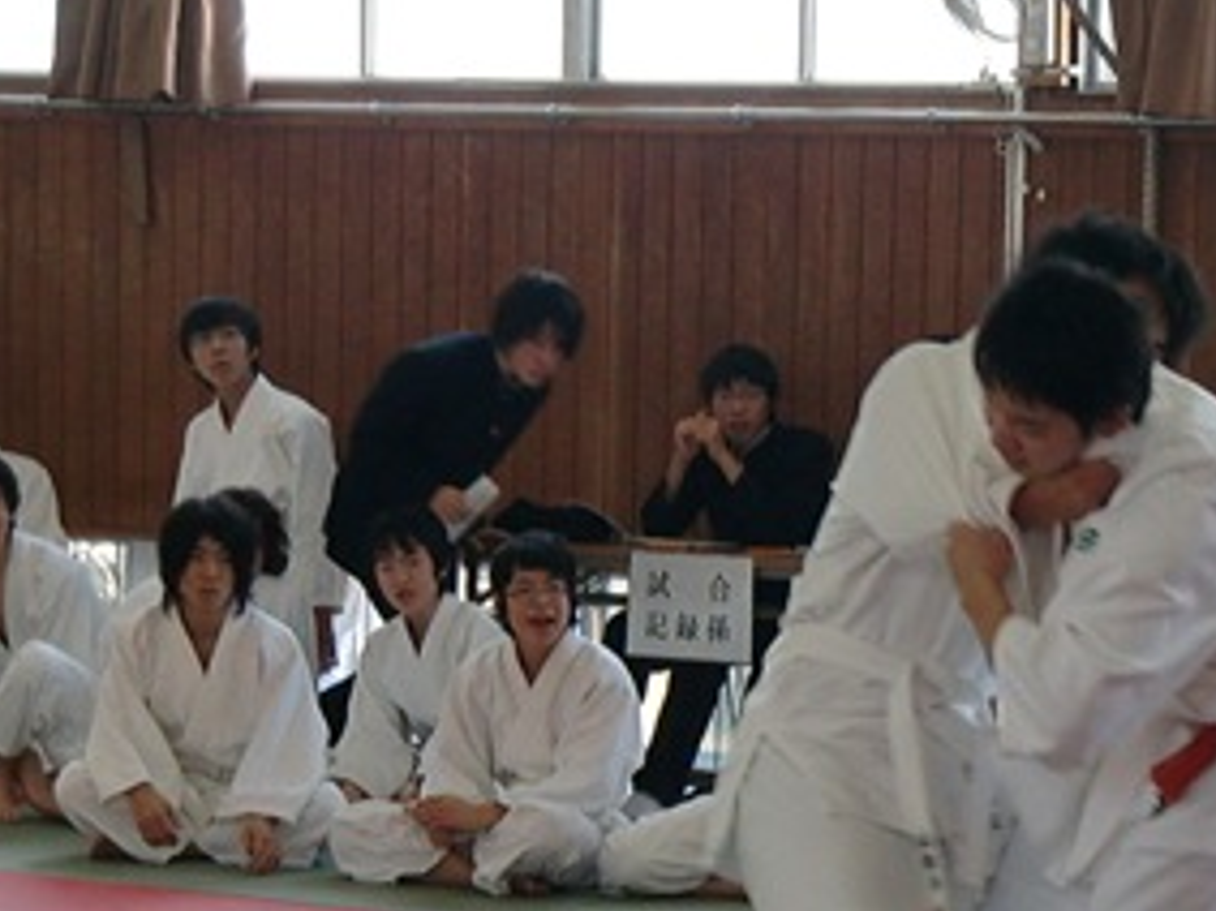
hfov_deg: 14.0
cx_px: 889
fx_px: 4951
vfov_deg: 10.5
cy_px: 675
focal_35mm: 141
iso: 400
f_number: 4.8
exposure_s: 1/80
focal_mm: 16
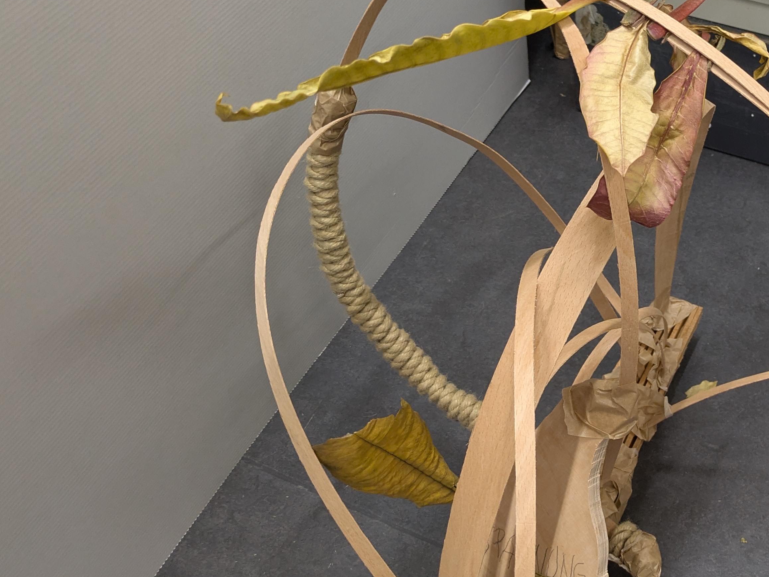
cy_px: 275
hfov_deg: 35.6
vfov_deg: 29.1
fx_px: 1111
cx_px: 710
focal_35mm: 50
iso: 273
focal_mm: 5.43
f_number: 1.89
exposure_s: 1/100
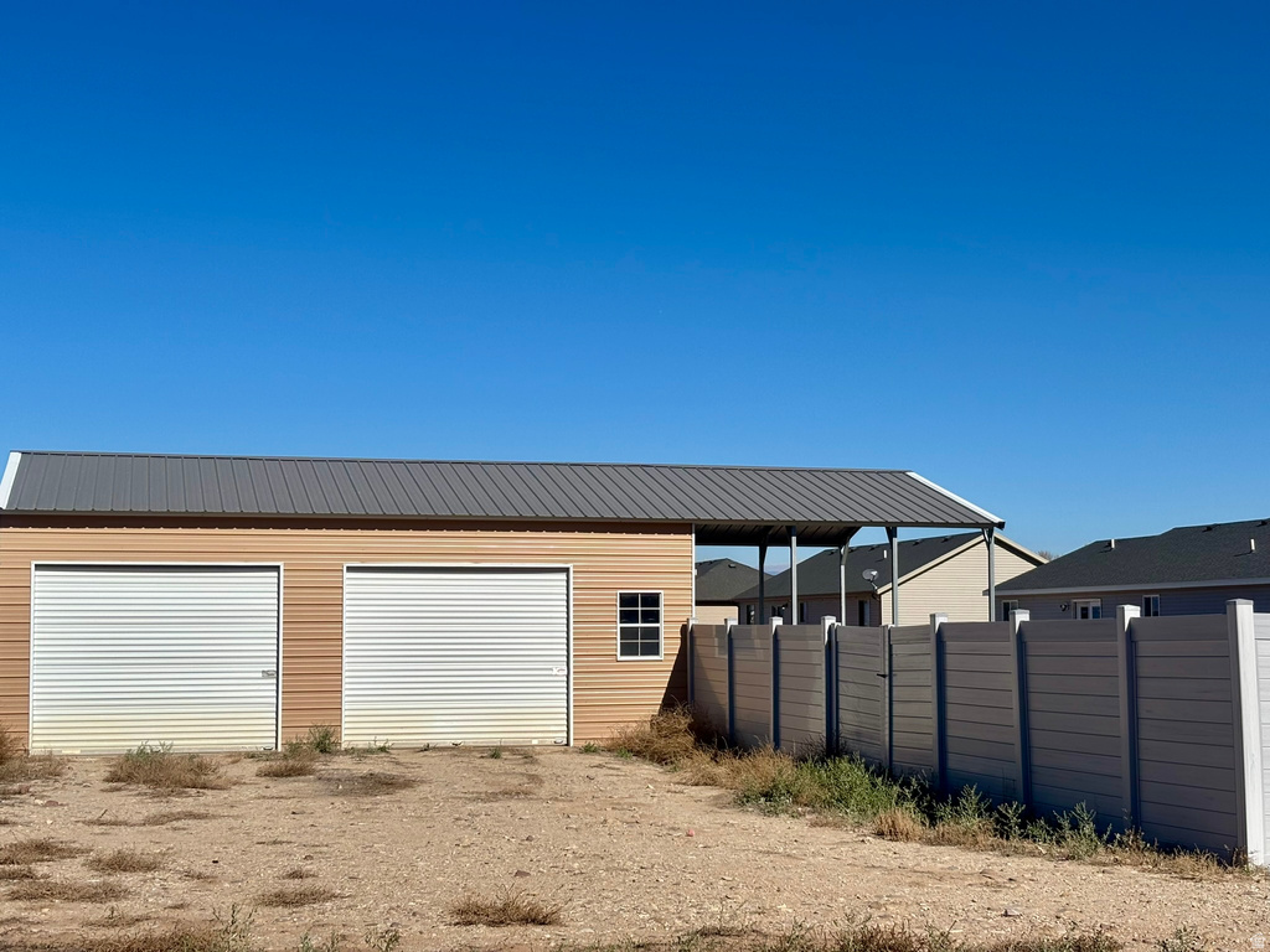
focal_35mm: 52
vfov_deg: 28.0
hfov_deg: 36.8
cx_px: 635
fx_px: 1908
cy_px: 476
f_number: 1.6
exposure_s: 1/5618
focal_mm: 5.96
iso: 40
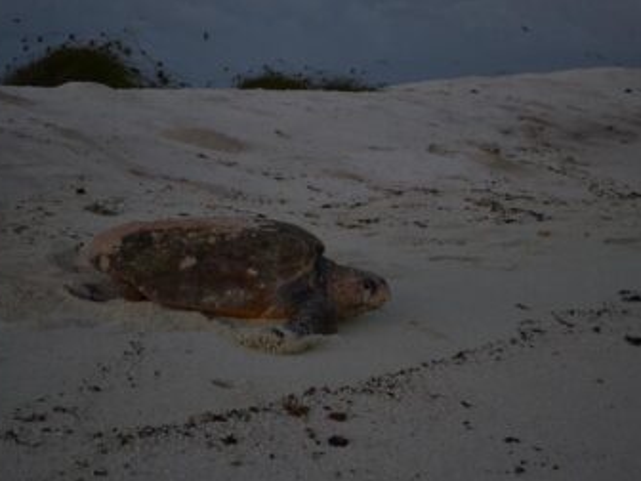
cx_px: 306
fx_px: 1677
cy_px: 240
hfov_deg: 21.6
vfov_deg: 16.3
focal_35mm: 91
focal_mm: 55
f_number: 5.6
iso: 800
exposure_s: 1/1000
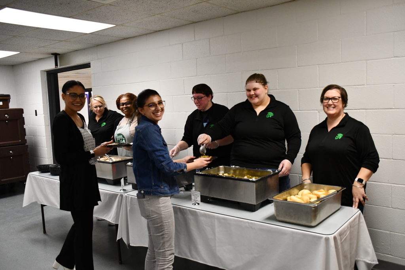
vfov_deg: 40.0
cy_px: 135
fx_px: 371
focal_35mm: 33
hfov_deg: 57.2
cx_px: 202
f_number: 3.5
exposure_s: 1/125
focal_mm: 22
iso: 2000
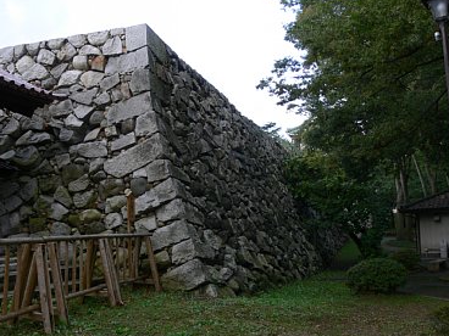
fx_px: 493
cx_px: 234
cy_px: 177
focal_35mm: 38
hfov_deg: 49.0
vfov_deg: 37.7
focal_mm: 7.4
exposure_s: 1/80
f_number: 4
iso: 80
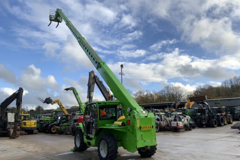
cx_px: 120
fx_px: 207
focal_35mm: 31
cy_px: 83
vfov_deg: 42.3
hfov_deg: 60.3
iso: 16
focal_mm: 3
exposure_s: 1/353
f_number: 1.8
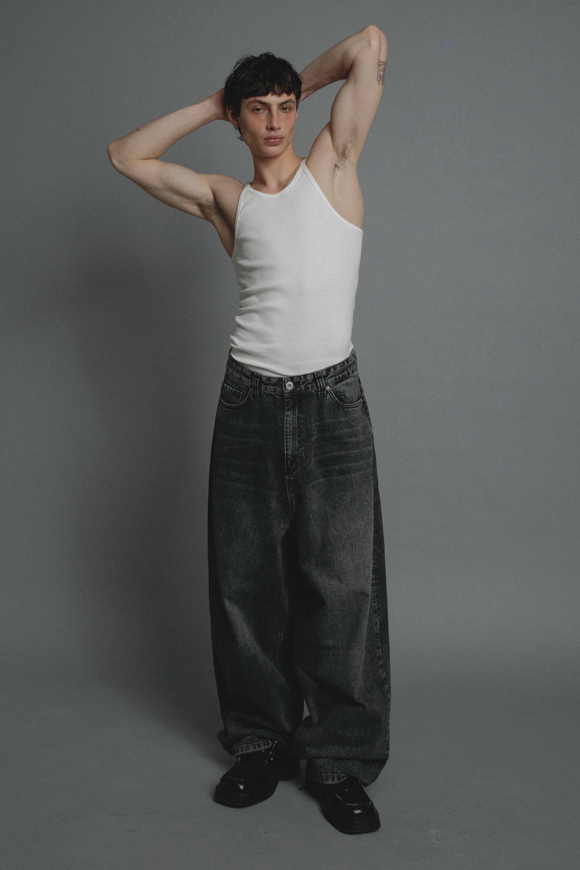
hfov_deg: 30.5
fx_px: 1063
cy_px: 435
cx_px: 290
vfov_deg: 44.5
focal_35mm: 44
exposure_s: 1/250
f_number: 4.5
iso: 800
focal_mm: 29.2
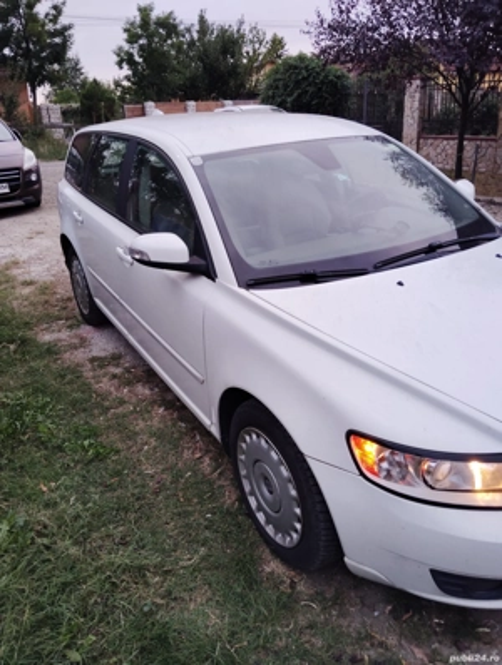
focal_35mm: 28
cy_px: 332
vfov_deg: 63.4
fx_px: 540
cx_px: 251
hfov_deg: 49.9
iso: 552
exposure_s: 1/50
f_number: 1.8
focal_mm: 4.22
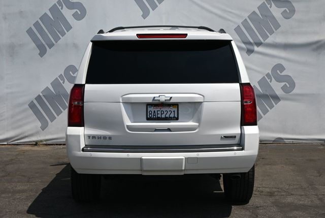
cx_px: 162
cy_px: 109
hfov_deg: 31.1
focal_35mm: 64
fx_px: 583
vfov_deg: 21.2
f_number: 6.3
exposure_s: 1/320
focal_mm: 43
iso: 100
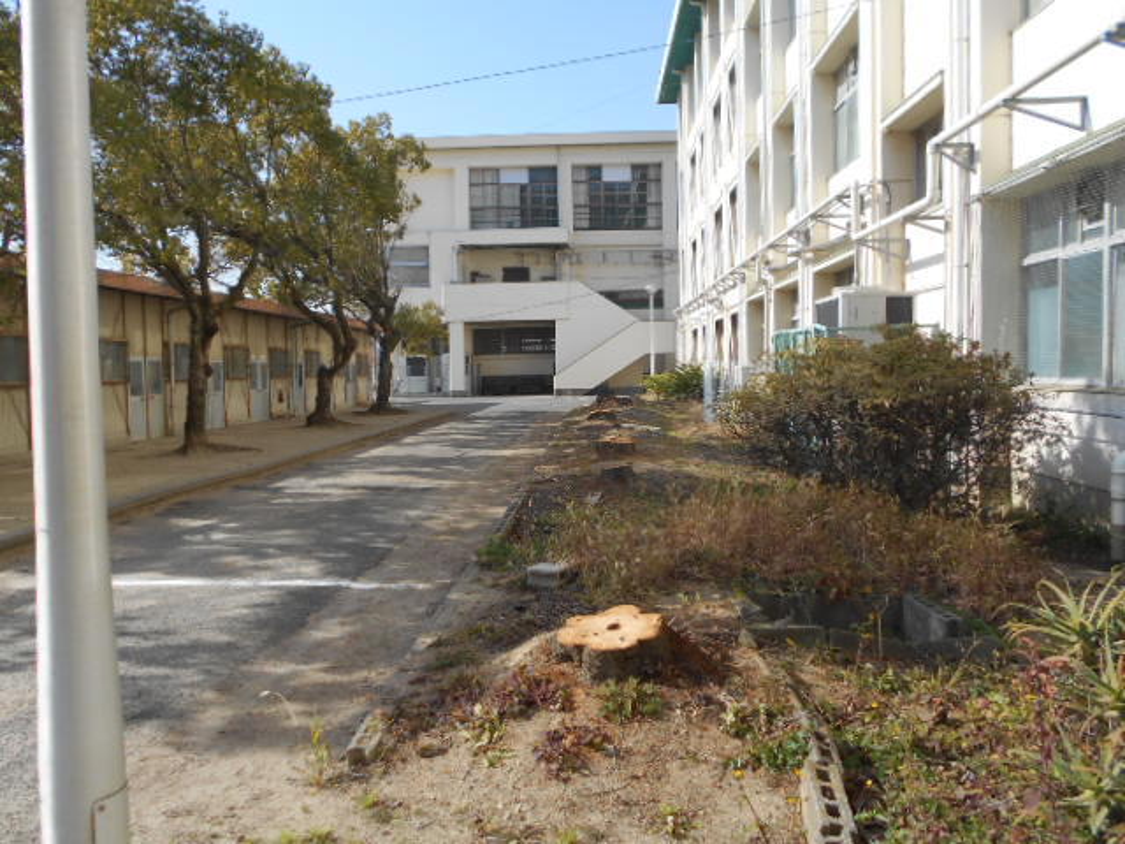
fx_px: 975
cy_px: 422
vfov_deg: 46.8
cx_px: 562
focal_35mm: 30
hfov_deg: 60.0
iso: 80
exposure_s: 1/800
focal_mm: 5.1
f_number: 3.4
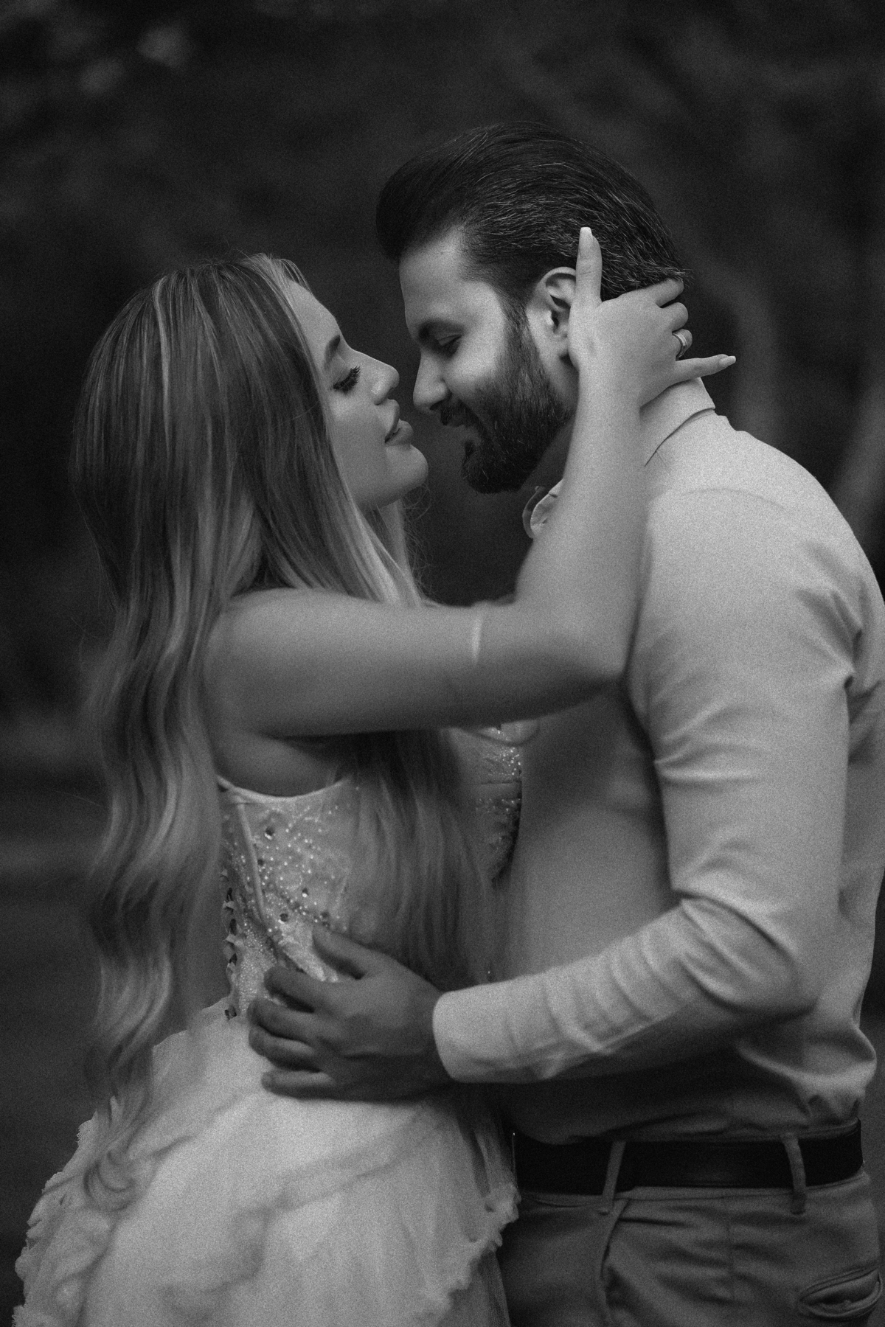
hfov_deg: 16.1
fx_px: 3134
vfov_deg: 23.9
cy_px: 664
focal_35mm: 85
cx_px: 442
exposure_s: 1/1600
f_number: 2.2
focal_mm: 85
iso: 160
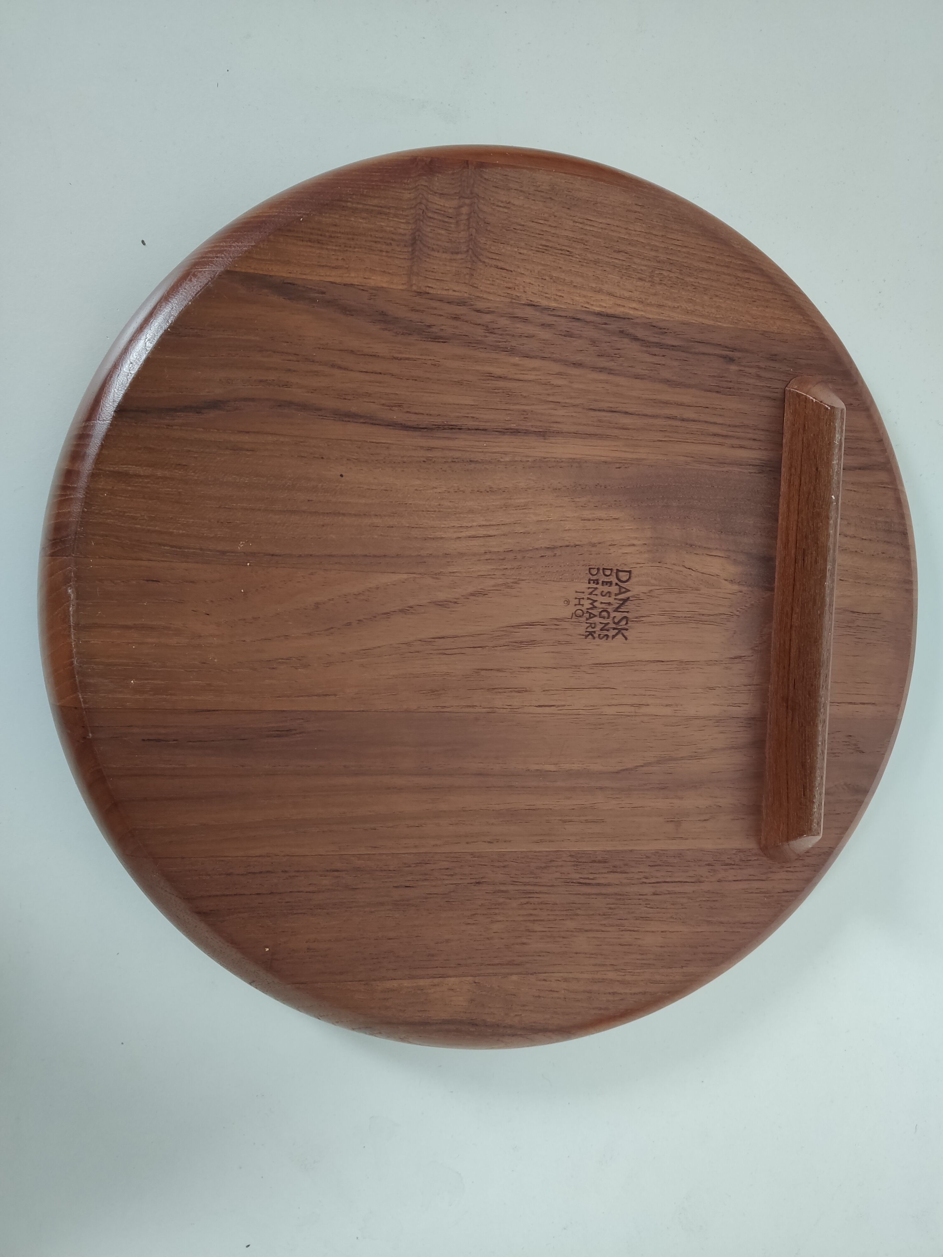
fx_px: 944
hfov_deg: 53.1
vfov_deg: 67.3
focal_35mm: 26
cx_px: 472
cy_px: 628
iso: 245
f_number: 1.75
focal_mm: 4.75
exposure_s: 1/100
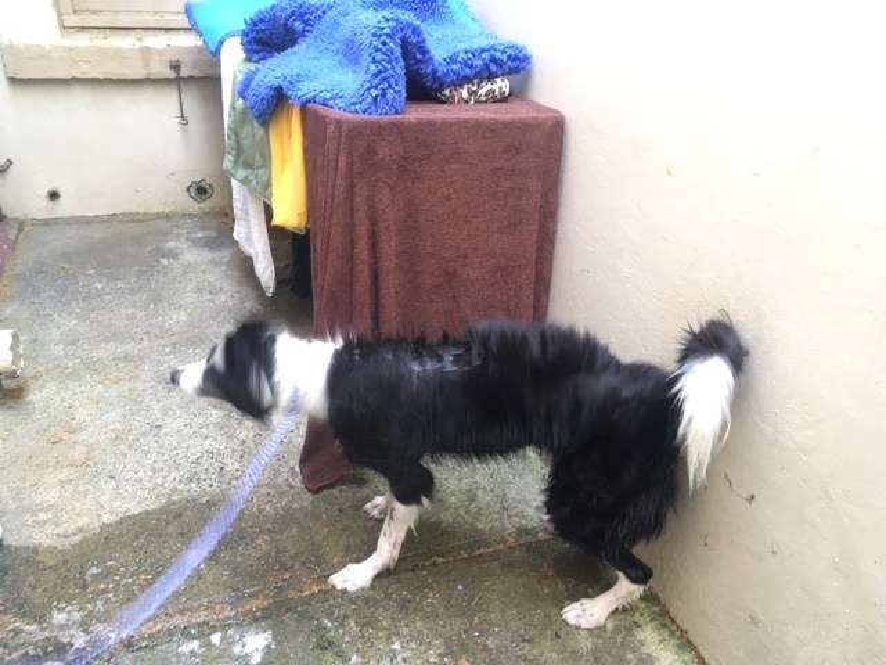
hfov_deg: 61.7
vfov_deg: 48.2
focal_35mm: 29
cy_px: 332
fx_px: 742
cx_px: 443
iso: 64
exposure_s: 1/33
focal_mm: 4.15
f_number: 2.2
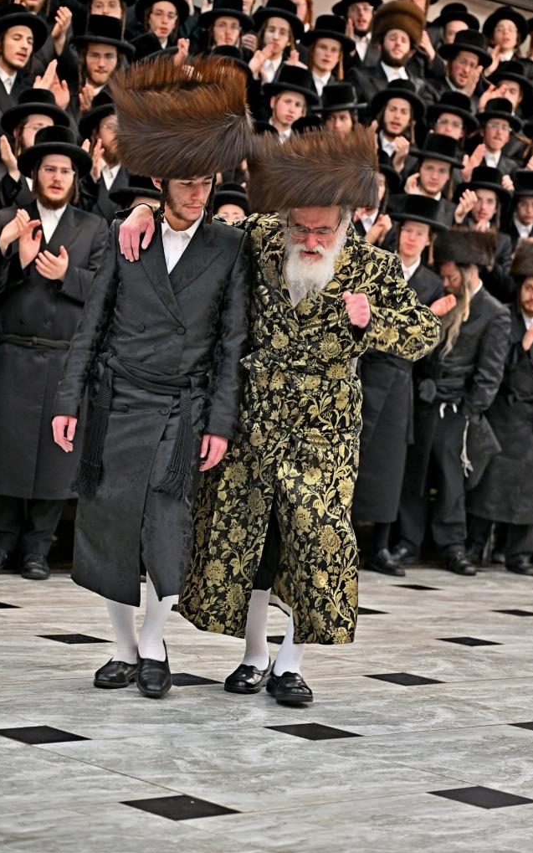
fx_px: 1952
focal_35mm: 84
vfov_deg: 24.6
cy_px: 426
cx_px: 282
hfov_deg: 15.5
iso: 640
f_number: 4
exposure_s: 1/200
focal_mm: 82
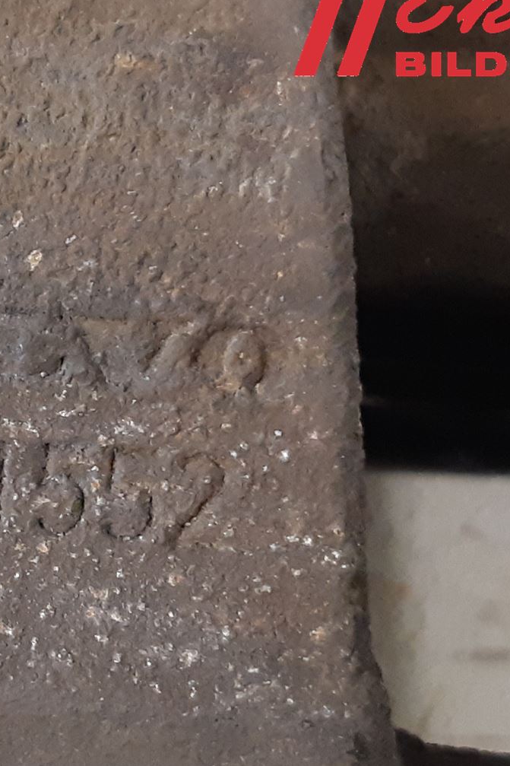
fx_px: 1169
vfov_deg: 35.8
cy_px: 532
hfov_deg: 23.4
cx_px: -18
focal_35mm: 55
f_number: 1.7
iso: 320
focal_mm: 3.93
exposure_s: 1/25
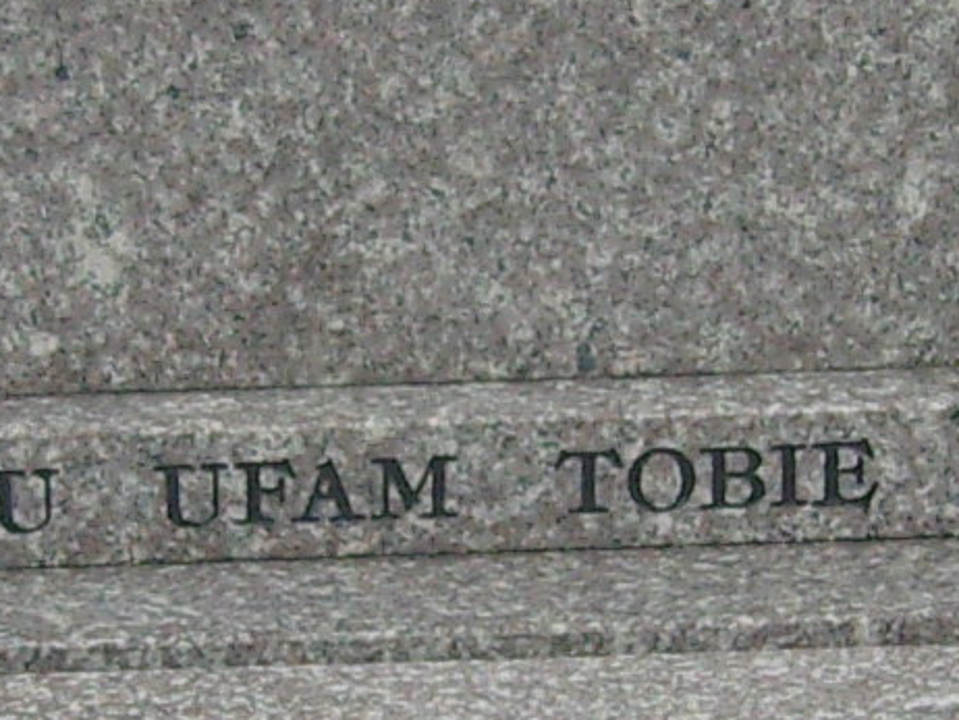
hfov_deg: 8.2
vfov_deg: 6.2
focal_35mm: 240
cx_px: 504
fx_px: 6652
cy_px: 334
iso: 100
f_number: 2.8
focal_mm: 7.3
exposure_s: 1/160
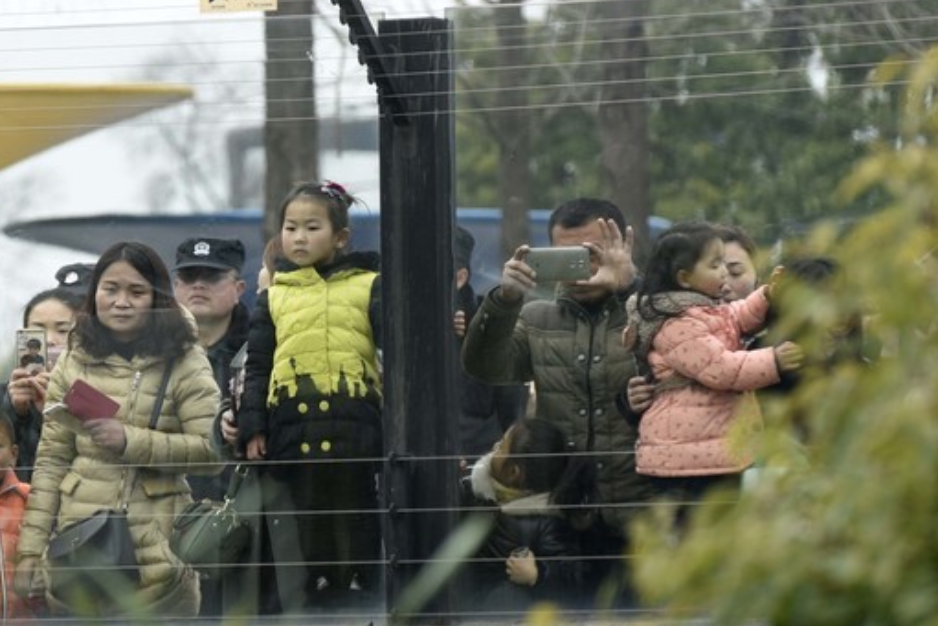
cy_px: 455
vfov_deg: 3.4
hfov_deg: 5.1
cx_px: 209
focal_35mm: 401
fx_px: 10451
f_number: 5.6
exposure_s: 1/200
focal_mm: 200
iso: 400
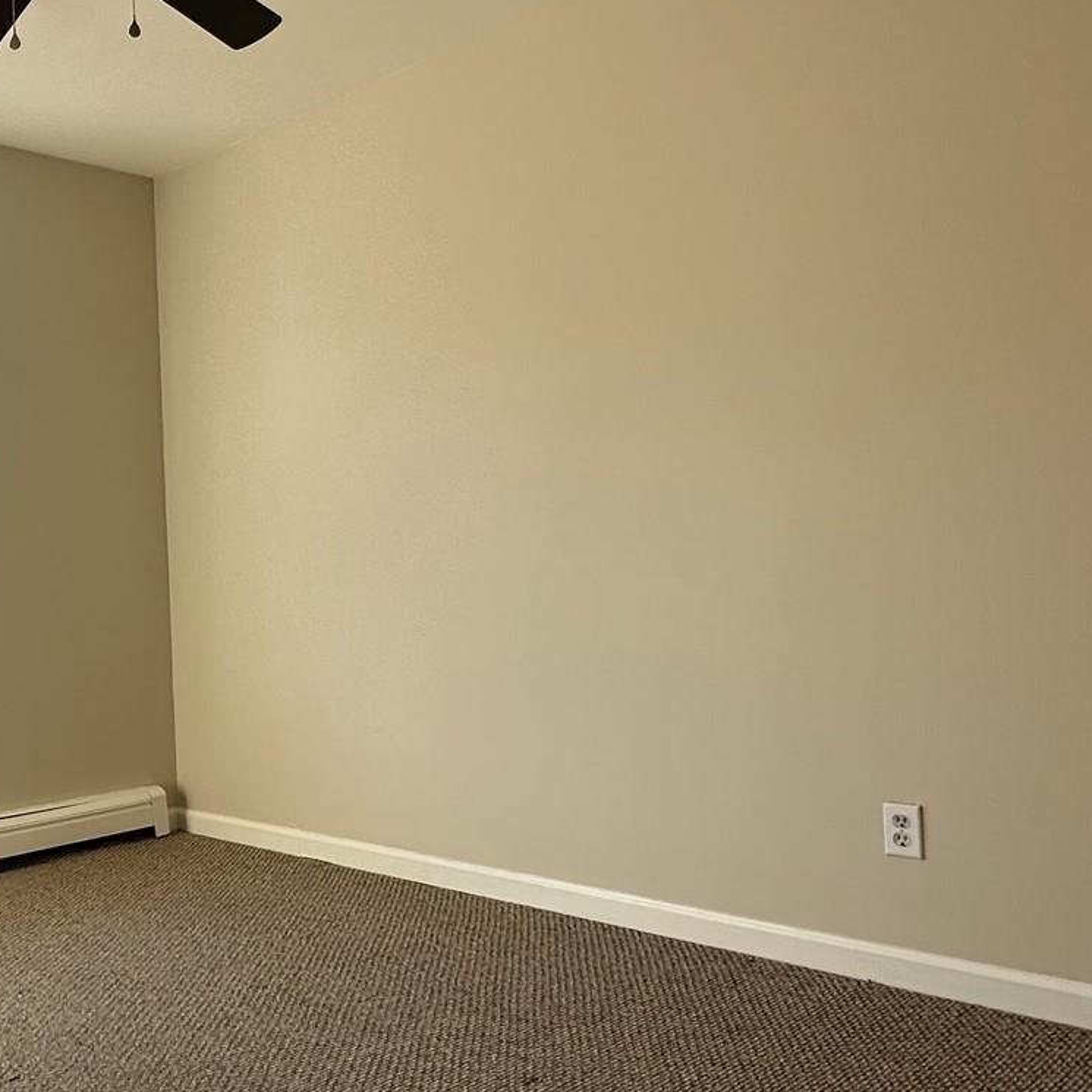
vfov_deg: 48.4
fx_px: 1213
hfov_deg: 43.5
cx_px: 73
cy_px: 560
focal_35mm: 34
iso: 40
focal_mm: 2.22
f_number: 2.2
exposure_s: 1/178
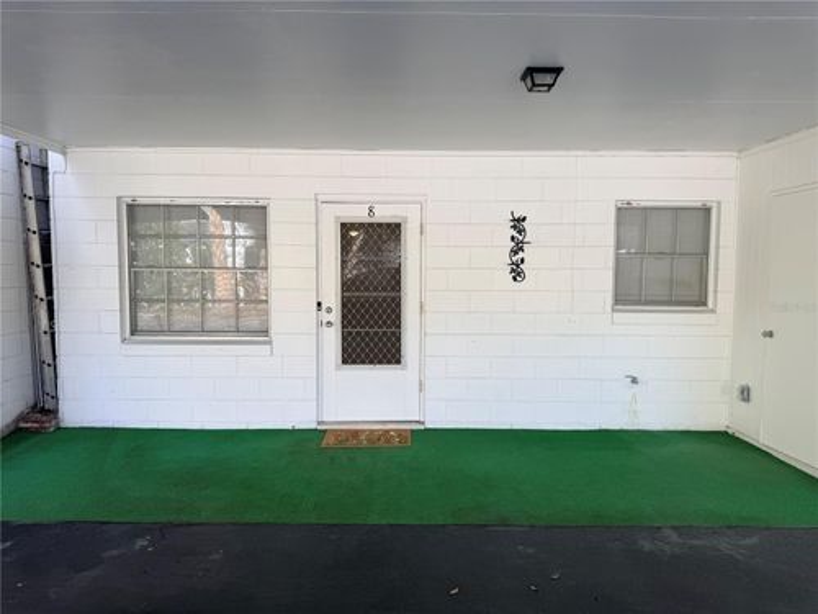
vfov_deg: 56.8
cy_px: 307
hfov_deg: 71.6
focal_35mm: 24
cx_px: 409
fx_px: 567
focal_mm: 6.76
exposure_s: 1/315
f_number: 1.78
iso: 80
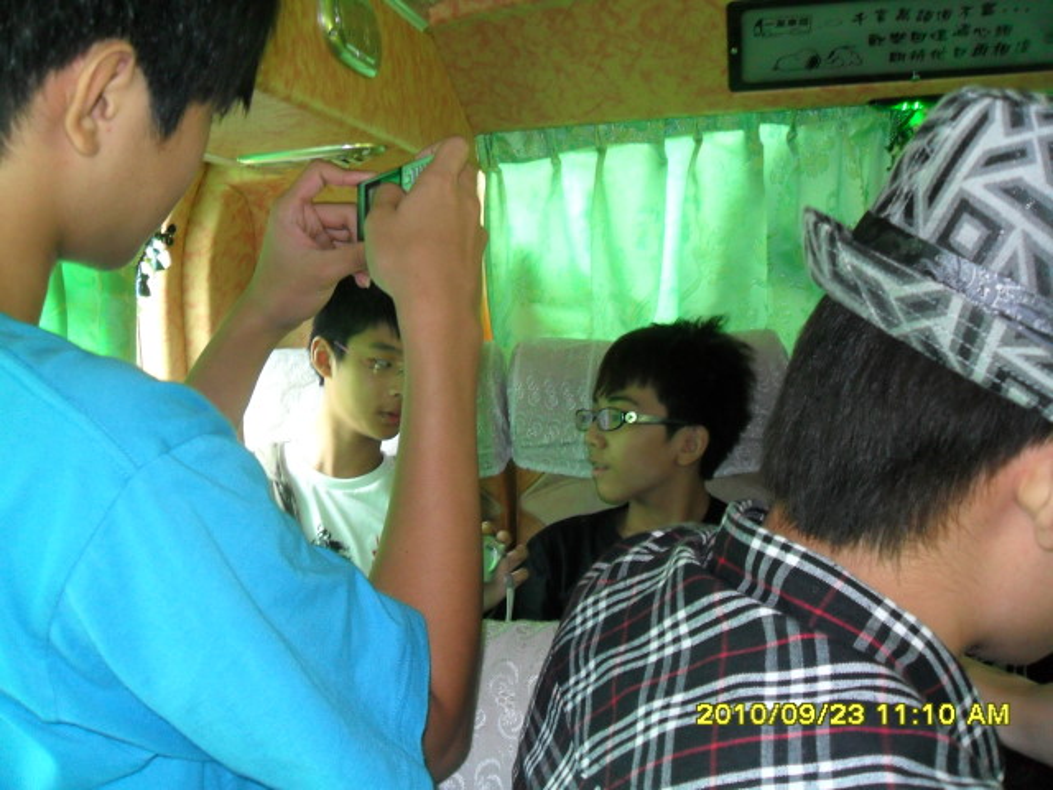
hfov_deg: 52.6
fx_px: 1065
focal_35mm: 35
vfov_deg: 40.7
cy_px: 395
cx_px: 526
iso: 240
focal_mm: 6.2
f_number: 2.8
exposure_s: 1/45
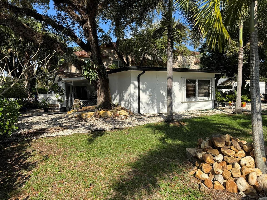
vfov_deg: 56.8
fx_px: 185
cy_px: 100
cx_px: 134
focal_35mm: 24
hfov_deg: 71.6
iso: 80
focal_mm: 6.76
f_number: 1.78
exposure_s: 1/3247
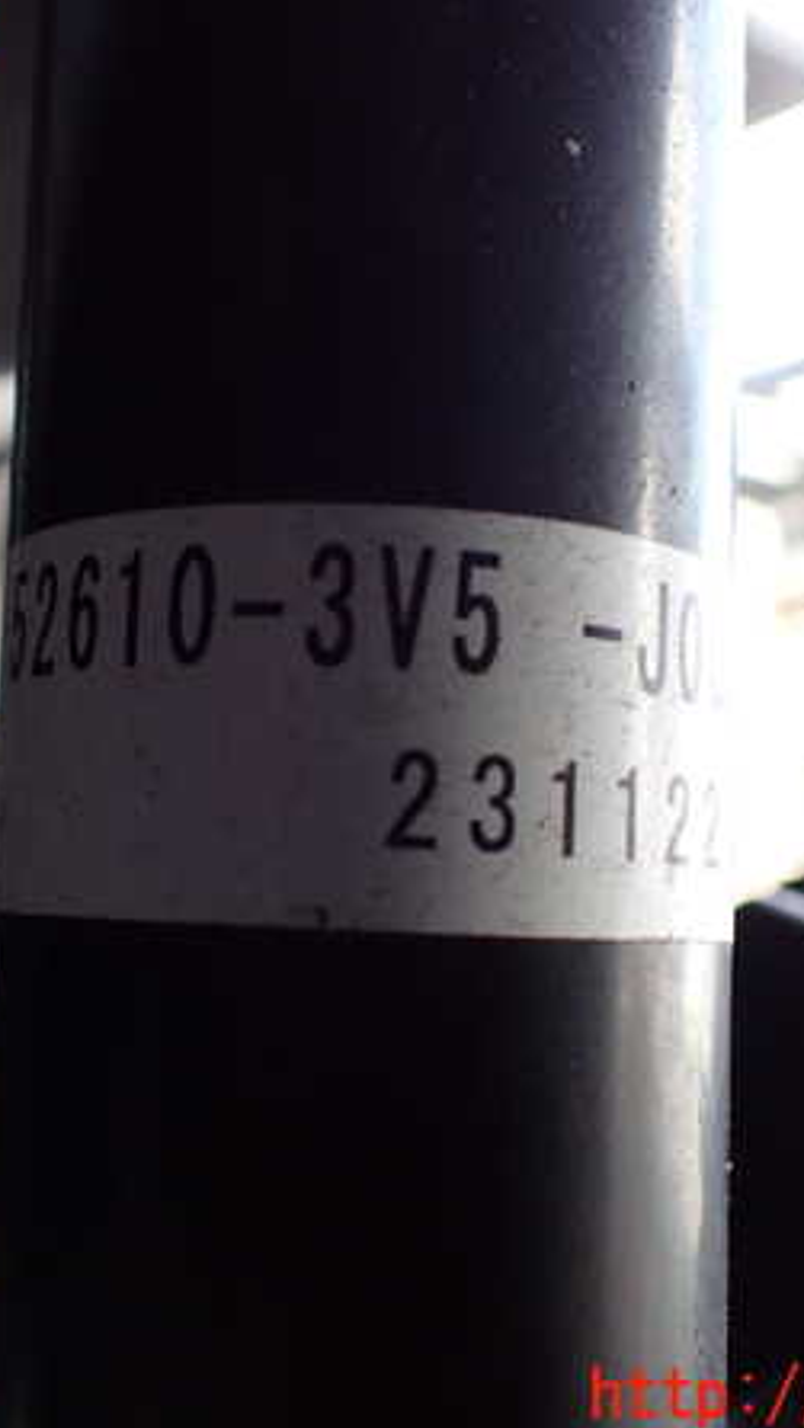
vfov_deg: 46.4
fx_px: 1667
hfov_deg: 27.1
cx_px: 352
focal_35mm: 44
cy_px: 717
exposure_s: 1/125
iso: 200
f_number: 2.3
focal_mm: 5.4
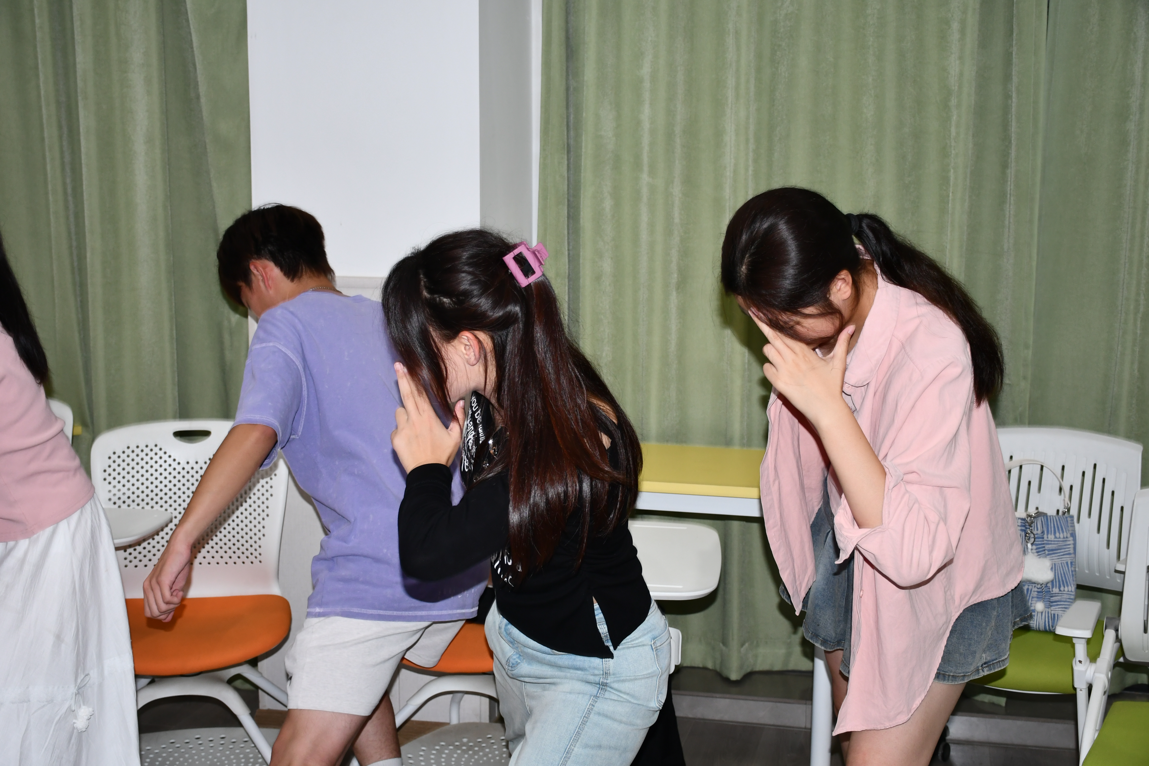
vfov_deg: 29.9
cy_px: 383
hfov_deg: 43.6
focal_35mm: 45
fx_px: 1436
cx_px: 574
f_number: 4.5
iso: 500
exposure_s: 1/60
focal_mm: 30
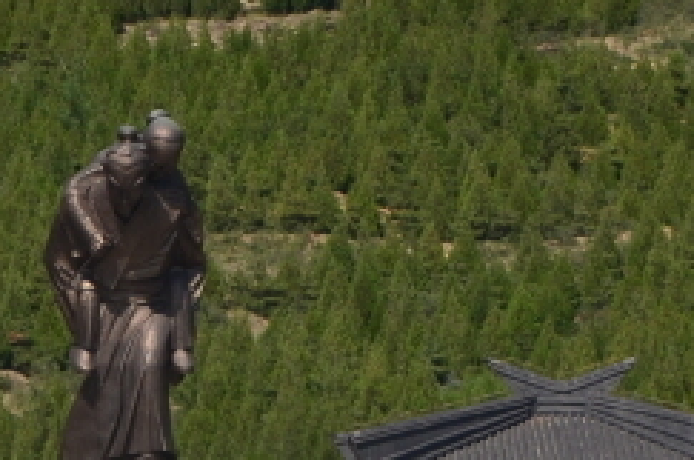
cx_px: 166
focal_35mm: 663
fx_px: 12758
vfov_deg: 2.1
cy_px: 609
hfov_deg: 3.1
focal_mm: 105
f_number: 8
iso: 200
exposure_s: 1/800
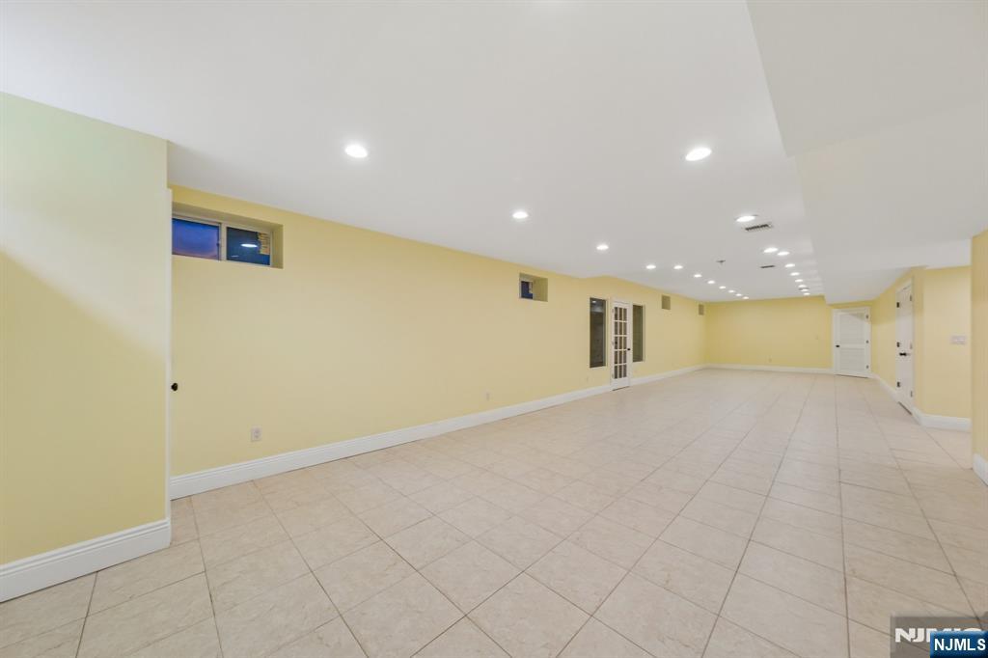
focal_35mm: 12
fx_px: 329
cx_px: 494
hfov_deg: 112.6
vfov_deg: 90.0
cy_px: 329
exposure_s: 1/30
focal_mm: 8
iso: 400
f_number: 8
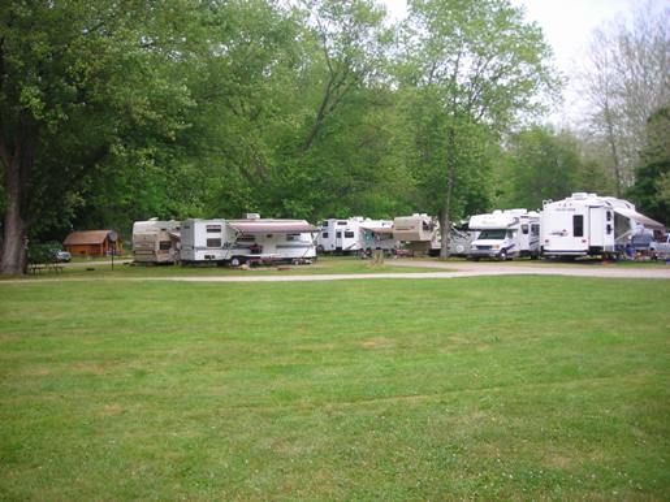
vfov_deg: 37.7
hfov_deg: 49.0
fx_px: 735
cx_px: 335
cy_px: 251
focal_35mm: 38
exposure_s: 1/228
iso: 50
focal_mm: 6.3
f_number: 3.2
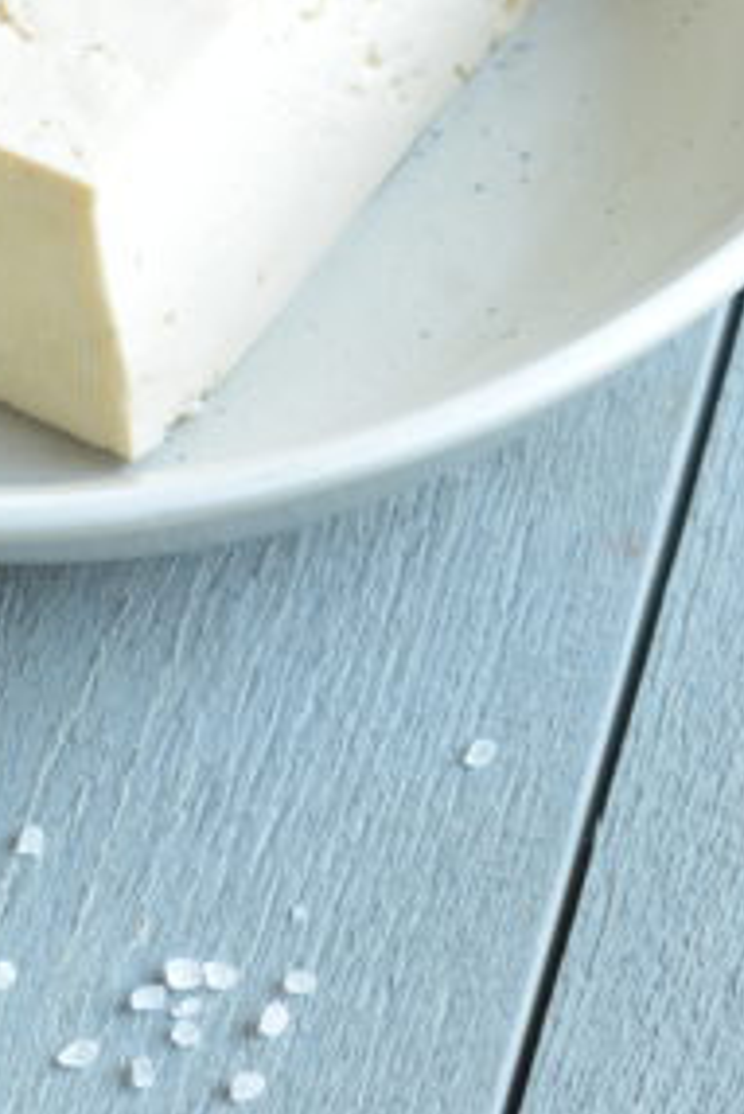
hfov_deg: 2.4
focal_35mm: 564
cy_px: 121
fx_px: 17455
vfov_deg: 3.7
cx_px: 403
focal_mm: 105
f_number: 8
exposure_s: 1/10
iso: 200
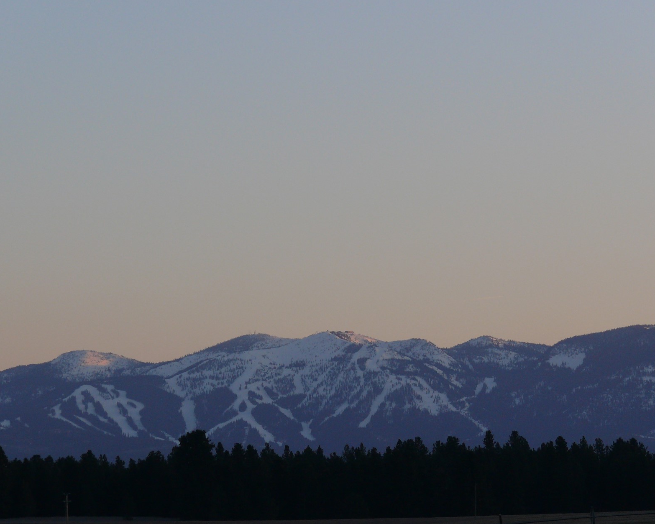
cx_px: 319
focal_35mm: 254
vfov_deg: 6.1
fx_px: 4924
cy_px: 267
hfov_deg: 7.6
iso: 100
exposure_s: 1/250
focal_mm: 42.2
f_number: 4.5
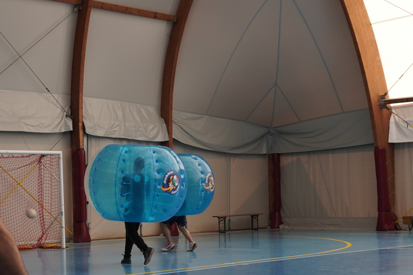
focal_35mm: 77
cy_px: 200
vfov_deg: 17.6
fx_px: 884
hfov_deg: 26.3
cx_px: 197
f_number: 4.5
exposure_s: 1/160
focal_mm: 25
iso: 320
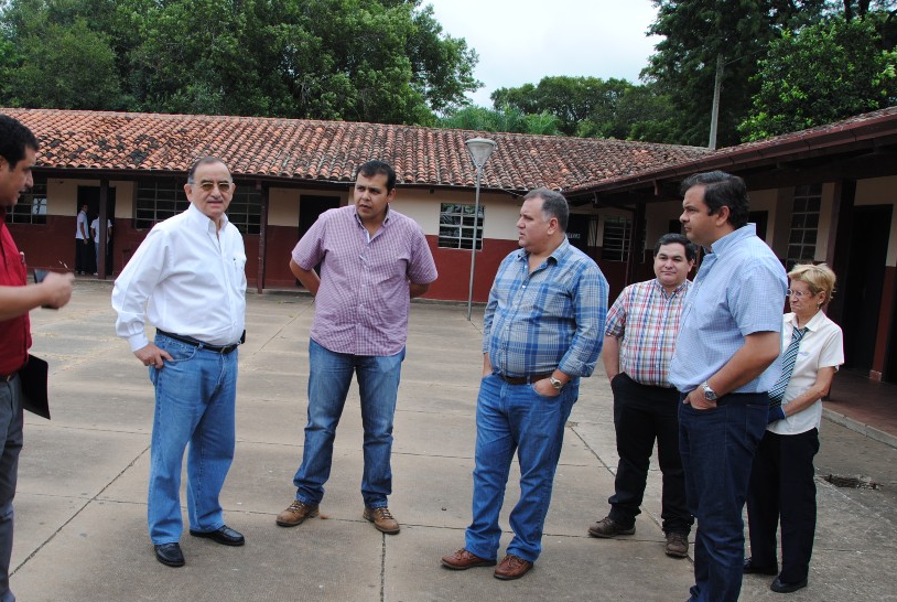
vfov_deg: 38.9
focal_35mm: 34
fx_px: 849
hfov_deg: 55.3
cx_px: 355
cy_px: 362
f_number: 5.6
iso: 100
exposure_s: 1/125
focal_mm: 18
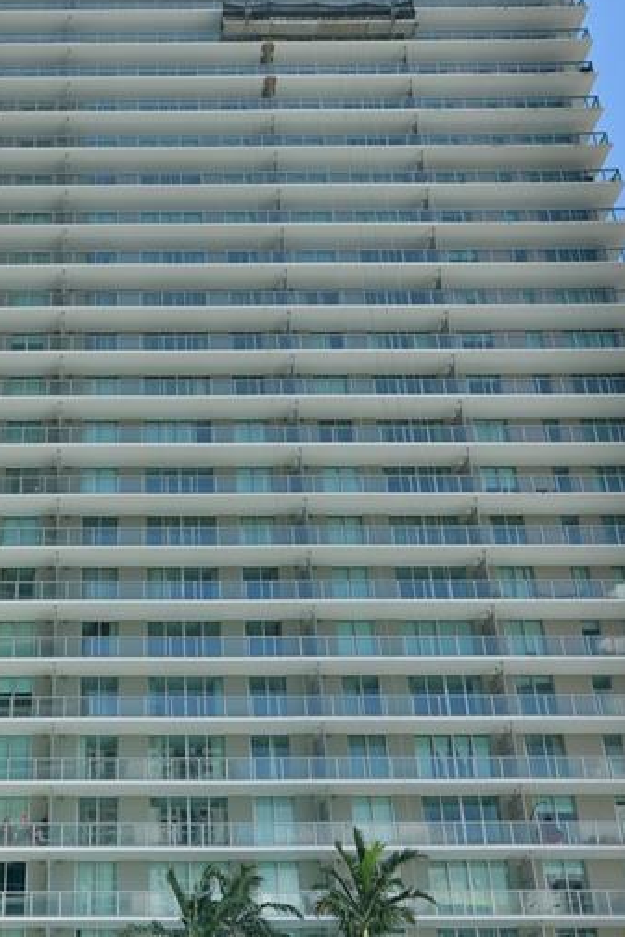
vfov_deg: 49.2
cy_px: 670
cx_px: 109
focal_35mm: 38
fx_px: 989
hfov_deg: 33.9
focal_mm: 11
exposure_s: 1/200
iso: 100
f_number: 7.1
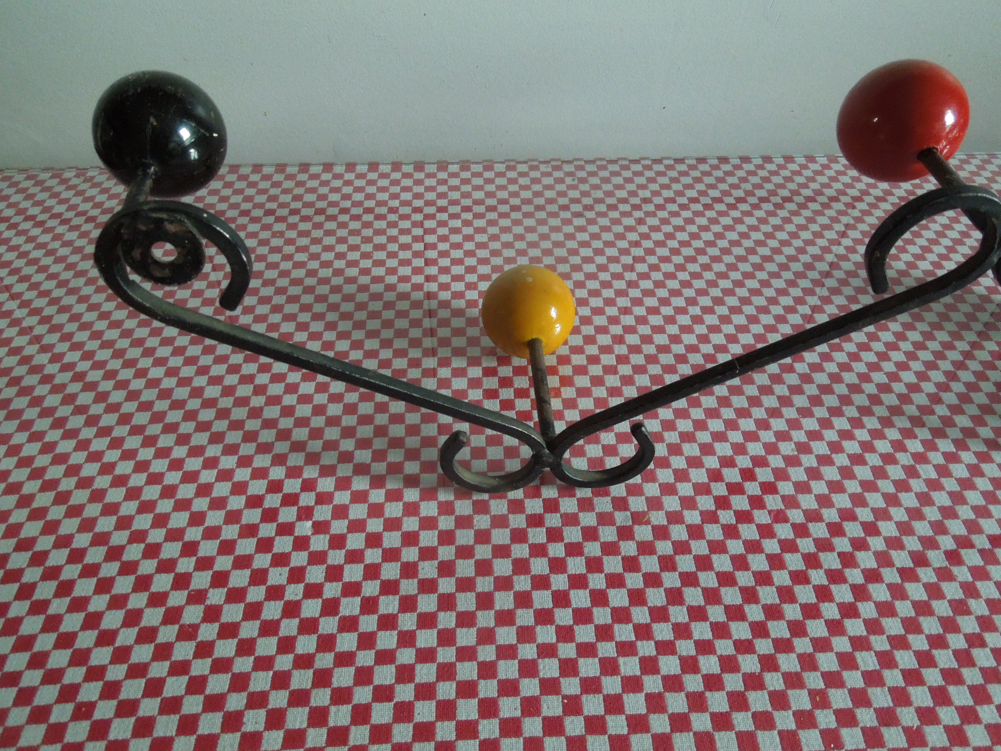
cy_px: 366
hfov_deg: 67.3
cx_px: 505
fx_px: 752
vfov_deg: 53.1
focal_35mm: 26
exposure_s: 1/50
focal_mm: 4.5
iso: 800
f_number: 3.3
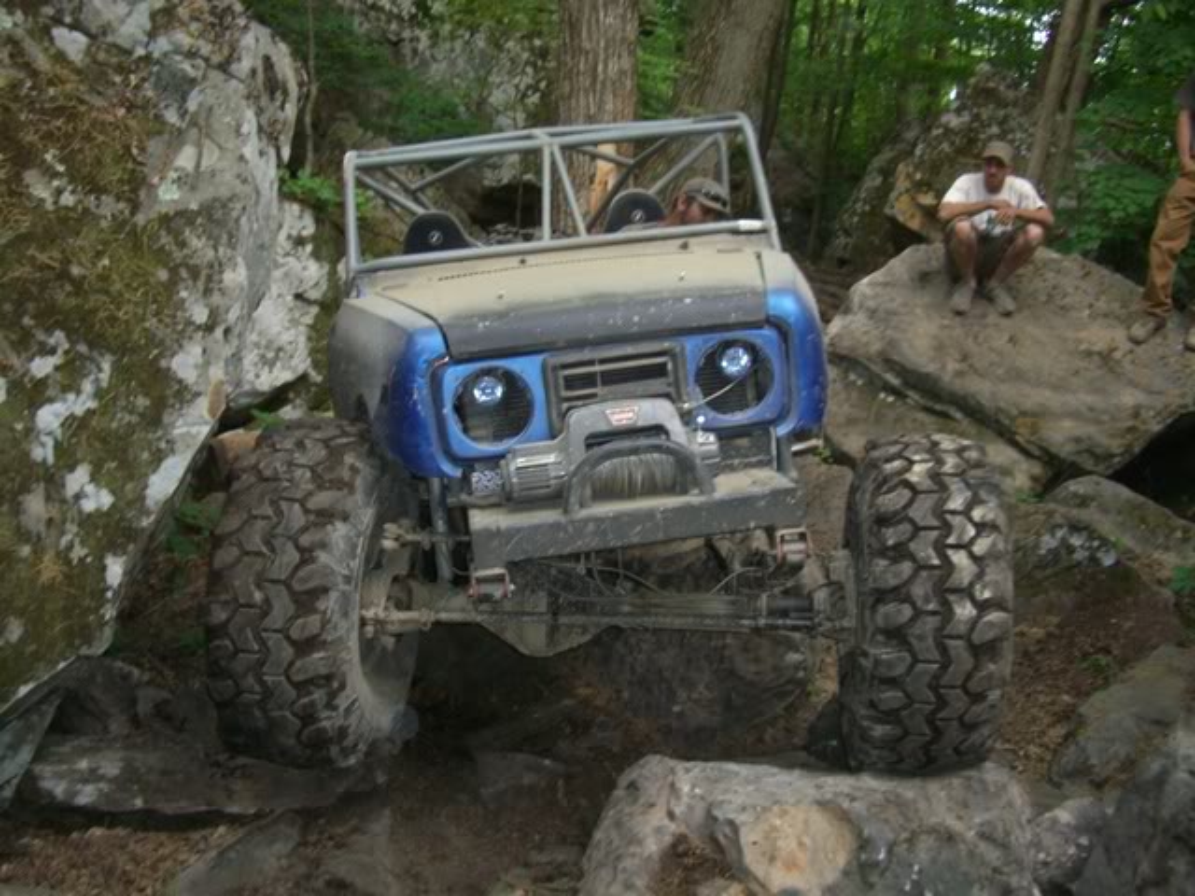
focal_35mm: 38
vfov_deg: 37.7
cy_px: 448
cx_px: 598
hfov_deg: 49.0
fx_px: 1312
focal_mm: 7.9
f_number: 2.8
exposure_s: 1/60
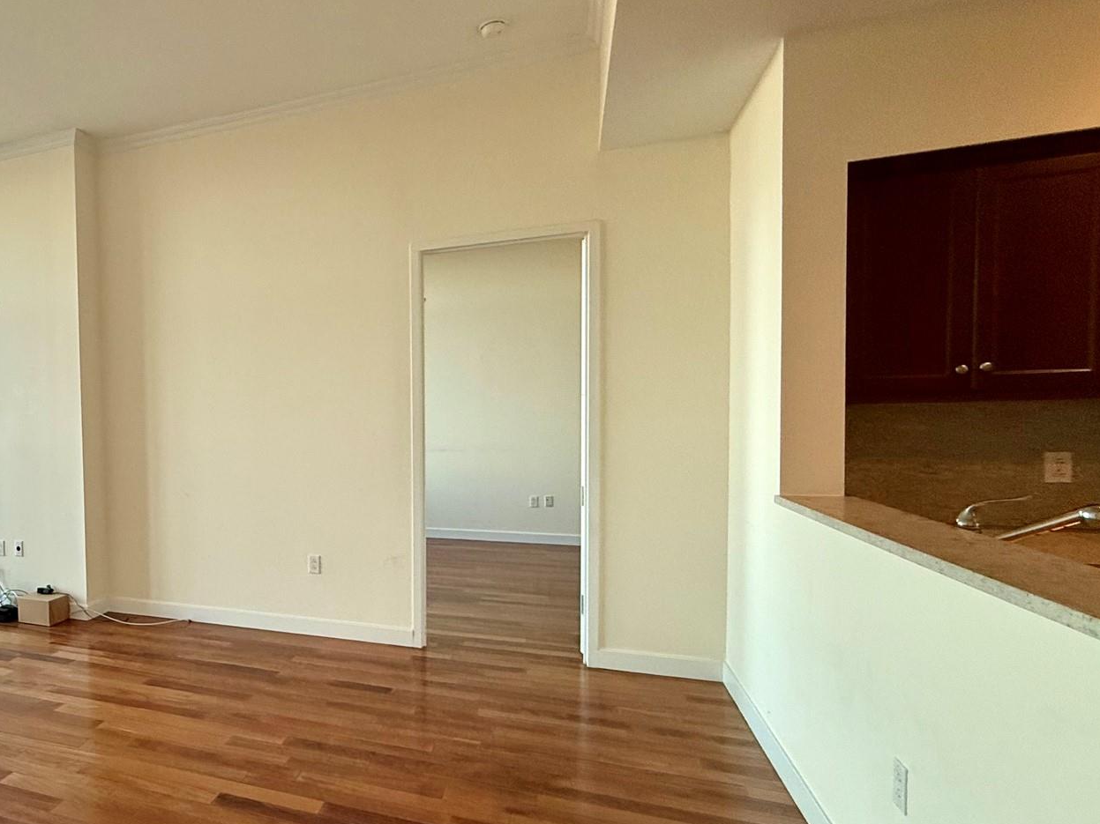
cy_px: 449
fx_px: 731
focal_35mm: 23
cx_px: 208
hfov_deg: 66.6
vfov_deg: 58.8
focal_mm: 2.22
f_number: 2.2
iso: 200
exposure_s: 1/120
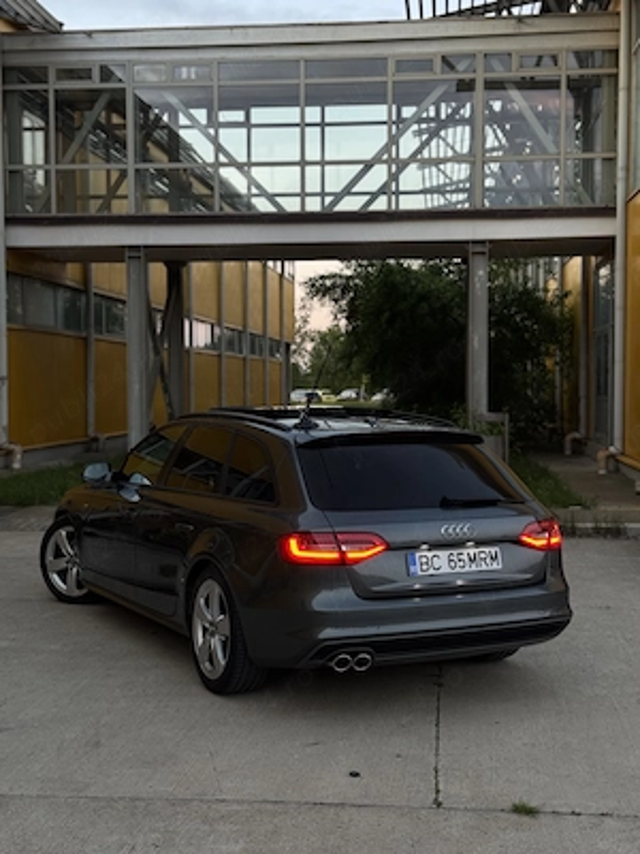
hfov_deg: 30.3
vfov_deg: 39.7
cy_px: 427
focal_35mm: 48
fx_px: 1183
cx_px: 320
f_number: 1.78
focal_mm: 6.76
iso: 125
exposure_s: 1/50
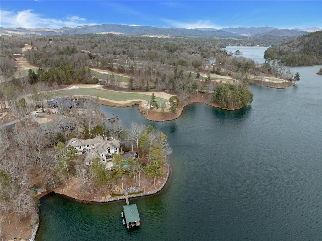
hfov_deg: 71.6
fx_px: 223
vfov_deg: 56.7
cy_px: 120
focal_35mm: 24
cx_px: 161
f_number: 2.8
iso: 230
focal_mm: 12.29
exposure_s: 1/640
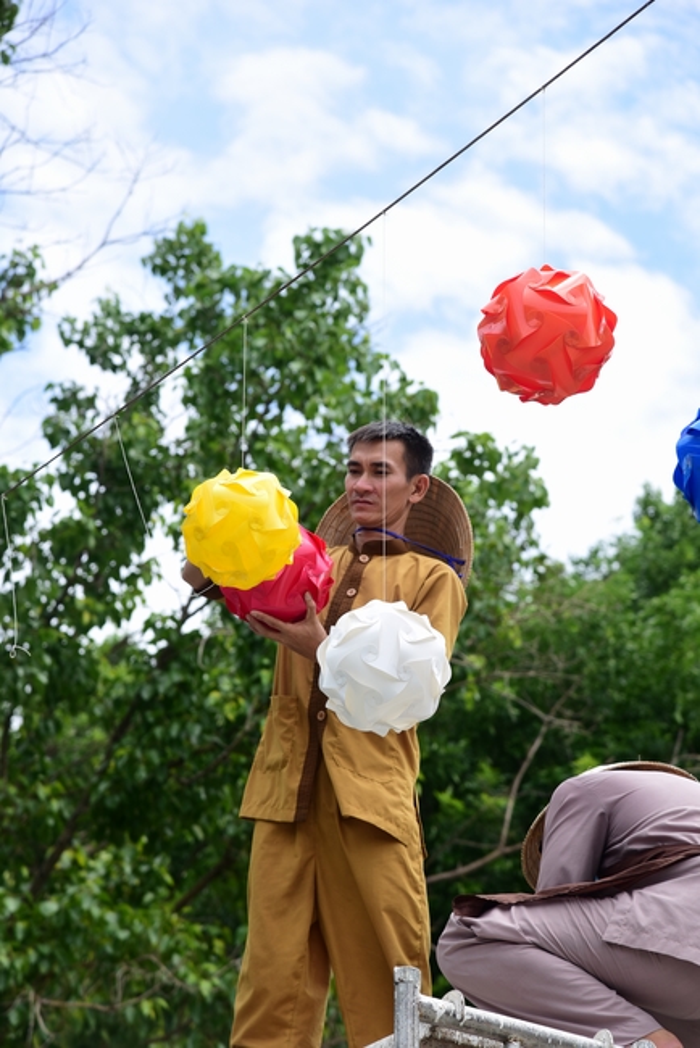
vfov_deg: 18.3
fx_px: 3263
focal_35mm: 112
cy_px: 524
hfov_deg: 12.2
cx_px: 350
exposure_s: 1/200
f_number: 7.1
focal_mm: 112
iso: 100
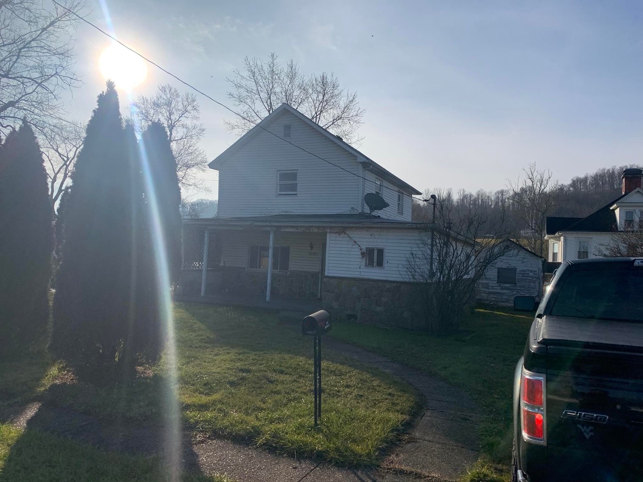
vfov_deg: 53.1
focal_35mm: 26
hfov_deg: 67.3
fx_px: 483
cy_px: 241
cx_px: 322
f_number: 1.8
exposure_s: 1/5128
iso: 25
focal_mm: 4.25
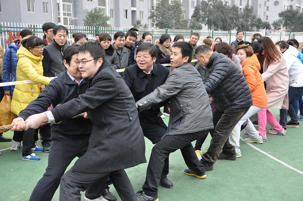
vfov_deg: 29.8
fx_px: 378
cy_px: 100
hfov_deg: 43.7
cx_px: 152
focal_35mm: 45
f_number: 4.2
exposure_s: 1/320
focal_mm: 30
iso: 1600
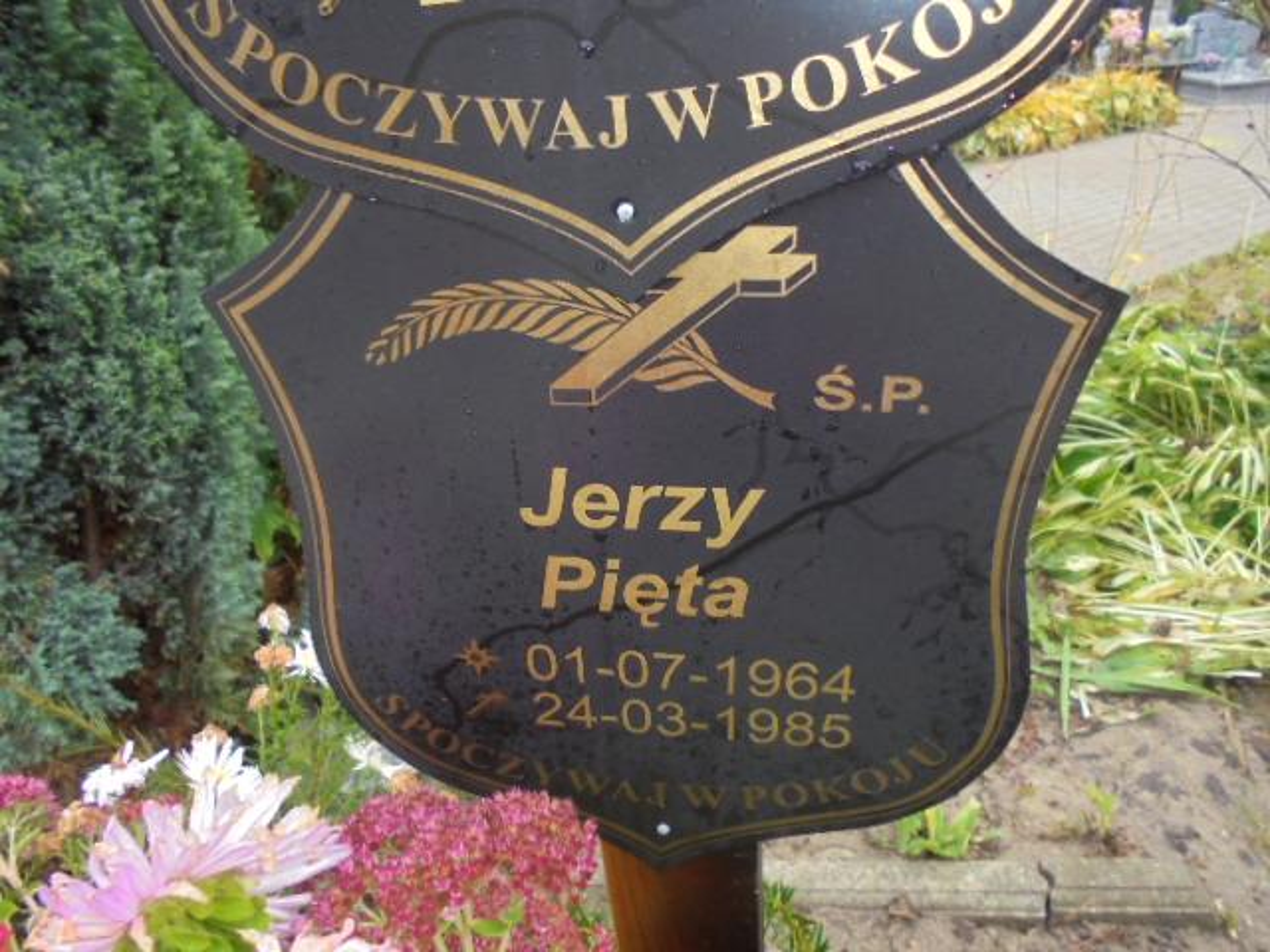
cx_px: 635
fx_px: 954
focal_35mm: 26
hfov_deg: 67.3
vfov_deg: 53.1
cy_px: 476
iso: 200
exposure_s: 1/30
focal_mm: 4.6
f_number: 3.5
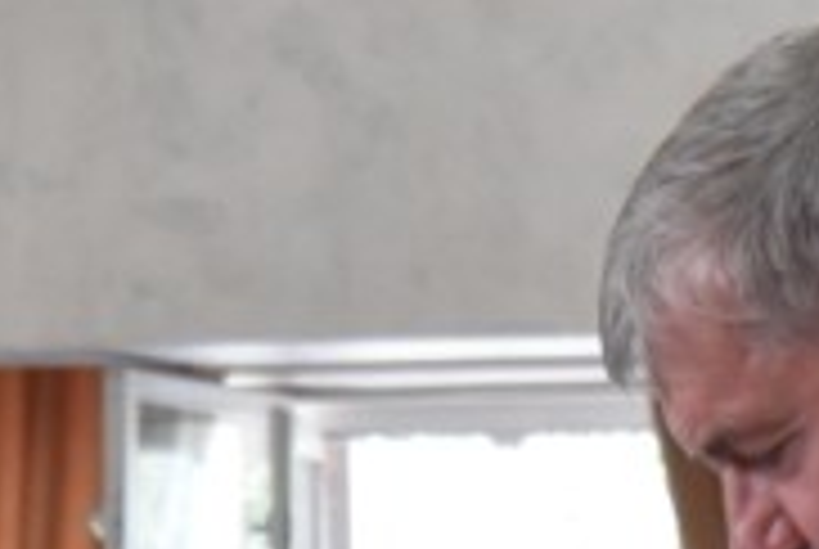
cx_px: -382
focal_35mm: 341
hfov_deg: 6.0
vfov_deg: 4.0
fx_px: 7770
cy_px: 1242
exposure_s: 1/60
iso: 2500
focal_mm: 36
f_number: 4.8
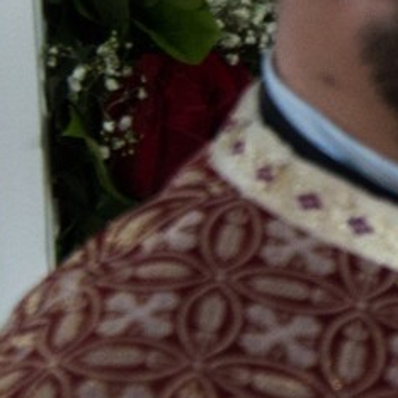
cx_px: 1119
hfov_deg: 2.5
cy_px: 92
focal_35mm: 694
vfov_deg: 2.5
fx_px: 9028
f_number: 5.3
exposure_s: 1/50
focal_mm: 100
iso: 1600
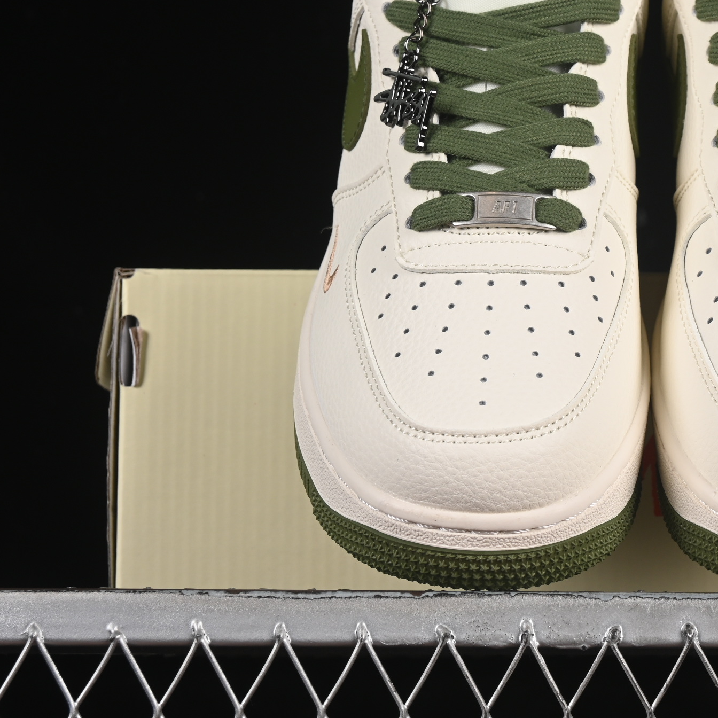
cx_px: 637
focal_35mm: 132
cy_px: 283
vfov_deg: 13.2
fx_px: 3098
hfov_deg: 13.1
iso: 160
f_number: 8
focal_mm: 50
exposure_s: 1/80
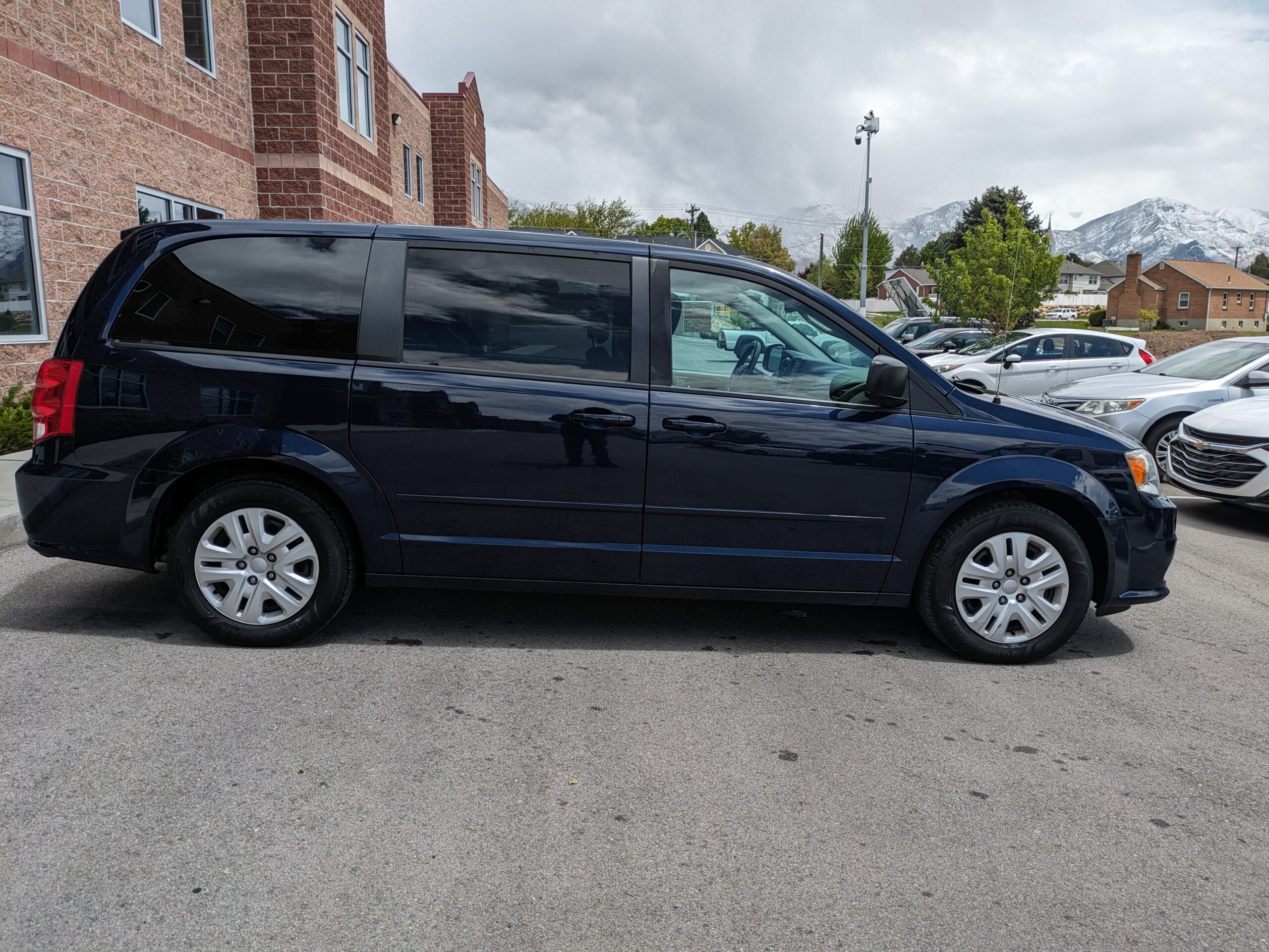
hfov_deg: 69.4
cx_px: 634
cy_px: 476
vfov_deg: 54.9
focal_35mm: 25
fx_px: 917
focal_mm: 5.43
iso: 48
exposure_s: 1/2294
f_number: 1.89
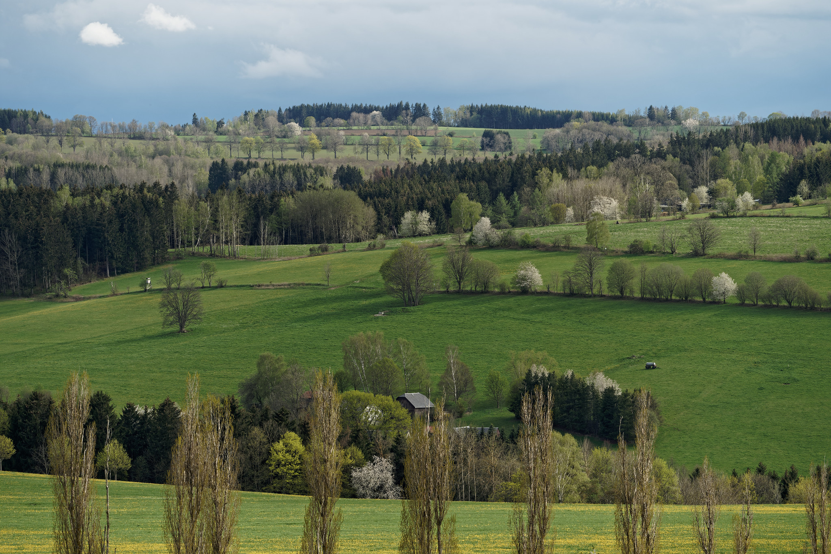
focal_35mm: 183
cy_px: 277
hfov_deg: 11.2
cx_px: 416
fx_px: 4221
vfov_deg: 7.5
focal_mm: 182.9
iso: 200
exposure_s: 1/400
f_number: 8
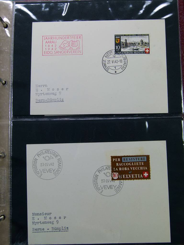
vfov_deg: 44.8
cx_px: 92
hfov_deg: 34.3
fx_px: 298
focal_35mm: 42
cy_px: 122
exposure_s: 1/100
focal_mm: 7.6
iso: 100
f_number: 4
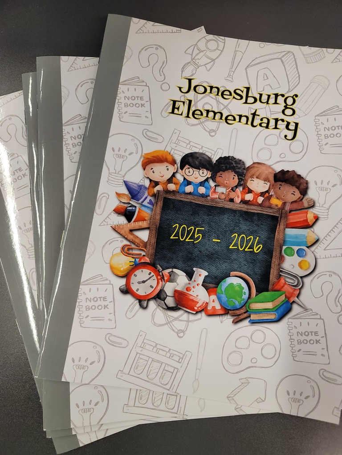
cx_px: 171
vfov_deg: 69.4
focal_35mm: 25
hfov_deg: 54.9
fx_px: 329
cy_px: 228
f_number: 1.8
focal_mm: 7
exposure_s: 1/120
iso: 200
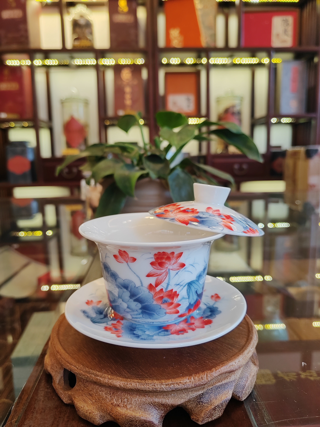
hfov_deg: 51.4
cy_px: 214
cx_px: 160
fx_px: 333
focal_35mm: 27
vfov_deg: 65.3
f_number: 1.9
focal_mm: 5.52
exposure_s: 1/100
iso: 250
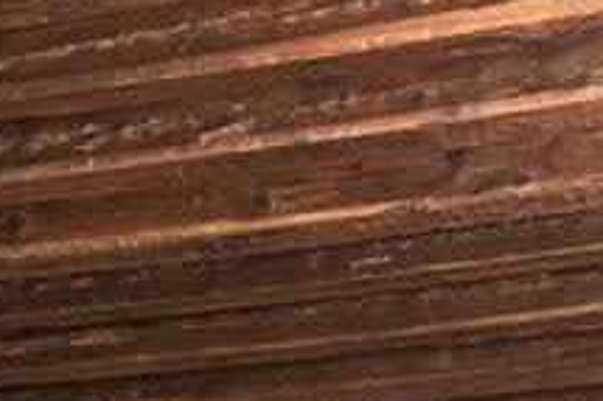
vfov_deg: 10.3
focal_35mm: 119
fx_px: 1992
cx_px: 384
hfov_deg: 17.2
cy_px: 886
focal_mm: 6.86
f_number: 1.78
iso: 800
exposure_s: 1/60
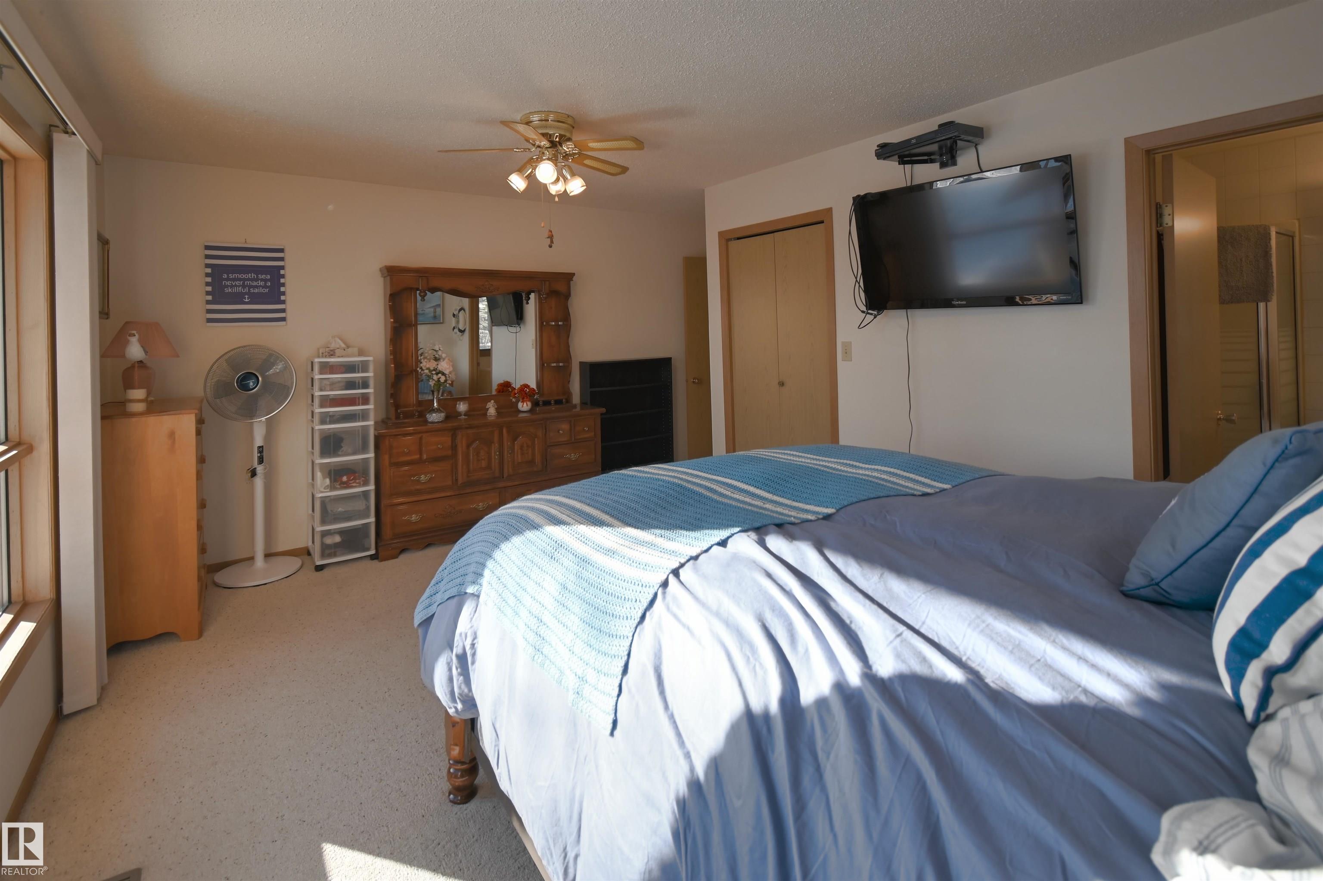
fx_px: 551
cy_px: 440
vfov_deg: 77.3
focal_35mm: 15
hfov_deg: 100.4
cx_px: 662
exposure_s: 1/400
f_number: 4.5
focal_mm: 10
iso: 400
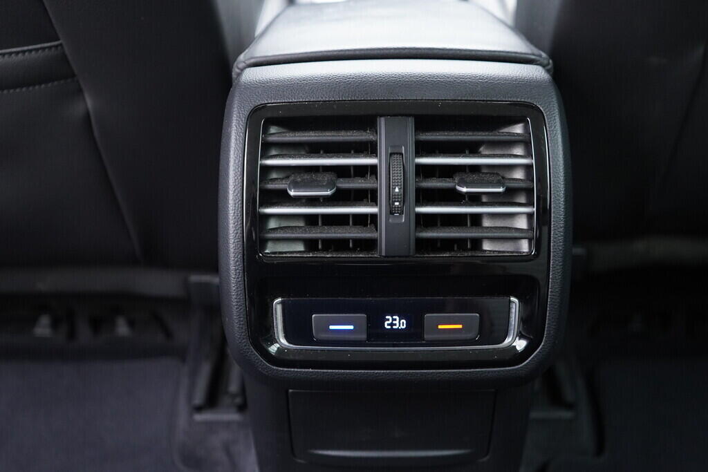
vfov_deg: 36.9
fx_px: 708
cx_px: 354
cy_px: 236
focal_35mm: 36
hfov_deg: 53.1
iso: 1000
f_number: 2.8
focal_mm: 24
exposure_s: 1/40
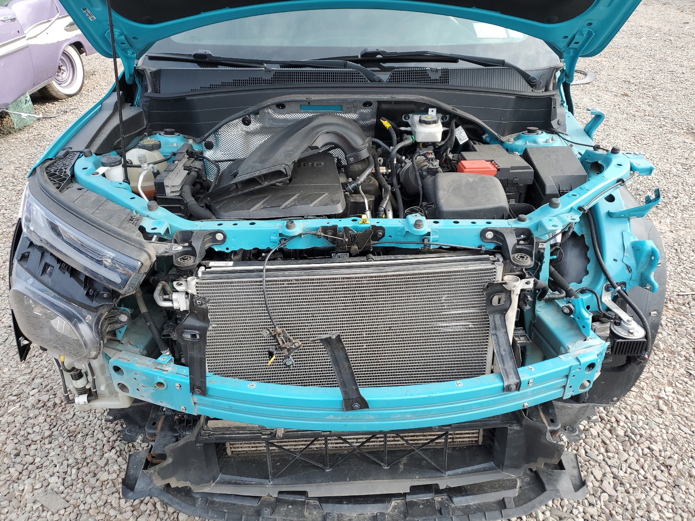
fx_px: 522
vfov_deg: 53.1
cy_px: 260
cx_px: 348
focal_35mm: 26
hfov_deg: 67.3
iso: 50
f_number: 1.5
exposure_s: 1/588
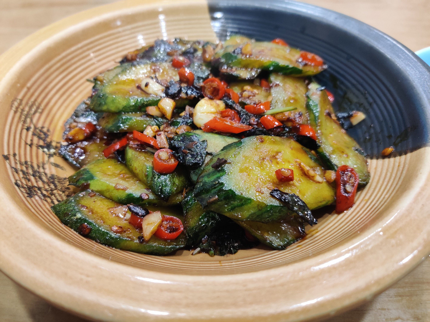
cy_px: 161
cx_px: 215
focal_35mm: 27
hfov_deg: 65.3
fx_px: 335
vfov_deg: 51.4
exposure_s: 1/50
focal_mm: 4.75
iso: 640
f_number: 1.65
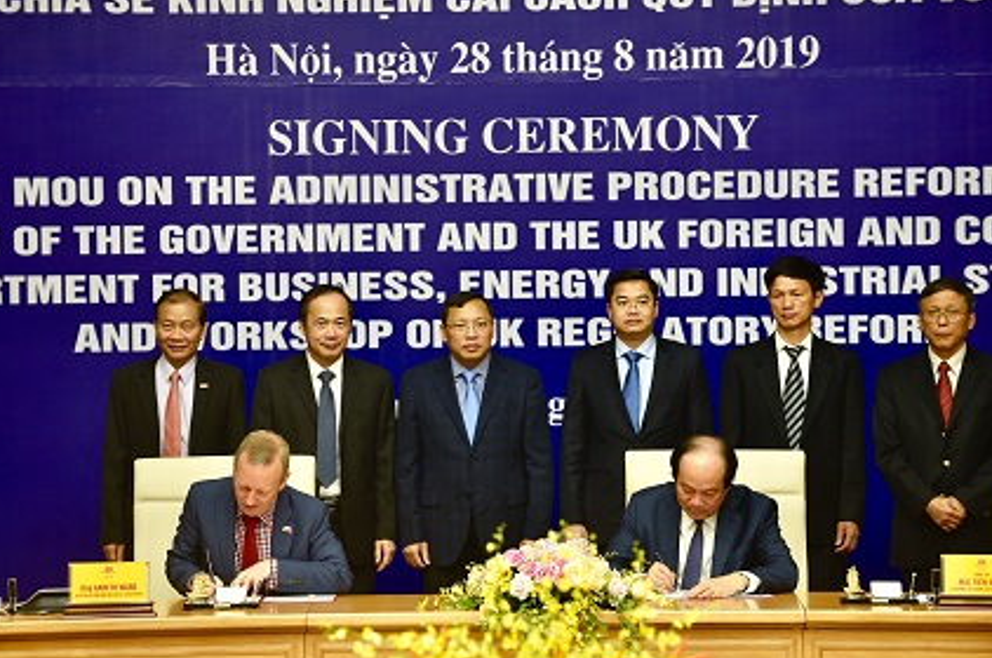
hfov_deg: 10.7
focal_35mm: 192
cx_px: 491
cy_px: 325
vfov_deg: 7.1
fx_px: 5283
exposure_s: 1/160
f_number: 3.5
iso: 400
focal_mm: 180
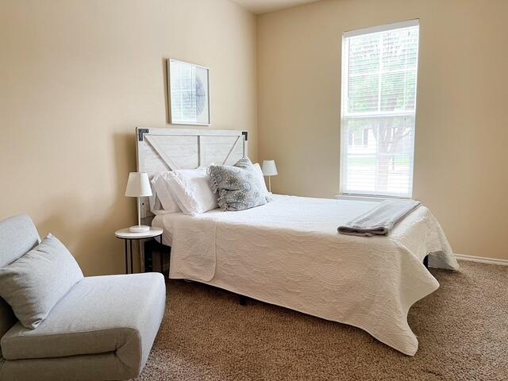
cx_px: 254
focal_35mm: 26
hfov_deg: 67.3
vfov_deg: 53.1
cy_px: 190
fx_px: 382
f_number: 1.6
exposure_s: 1/60
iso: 125
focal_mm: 5.1
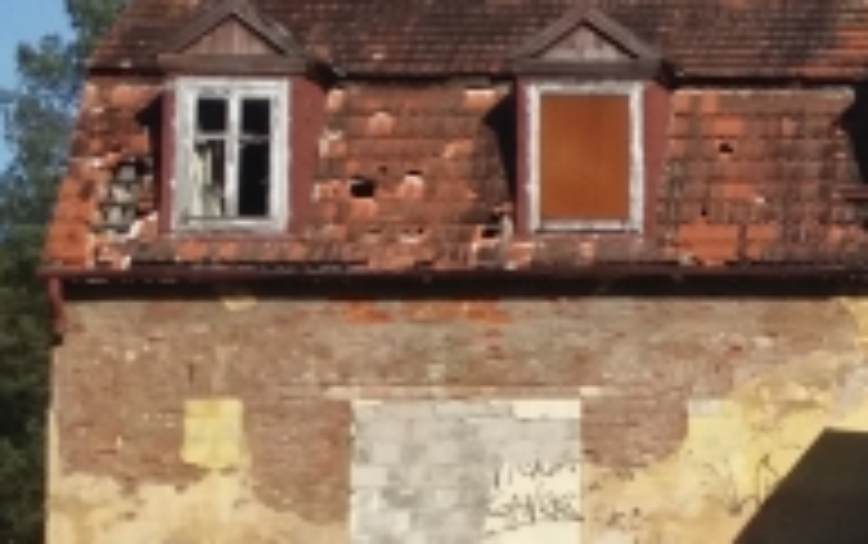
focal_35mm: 123
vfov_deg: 10.7
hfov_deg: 15.3
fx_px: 2912
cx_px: 1399
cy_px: 369
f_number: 1.9
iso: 64
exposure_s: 1/2285
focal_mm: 3.7
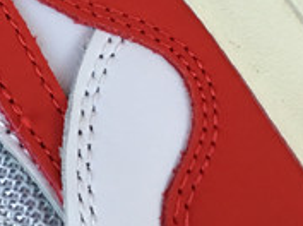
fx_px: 1380
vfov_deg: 9.0
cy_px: -152
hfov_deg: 12.2
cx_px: -82
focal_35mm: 158
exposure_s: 1/100
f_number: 2.4
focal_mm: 3.3
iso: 25
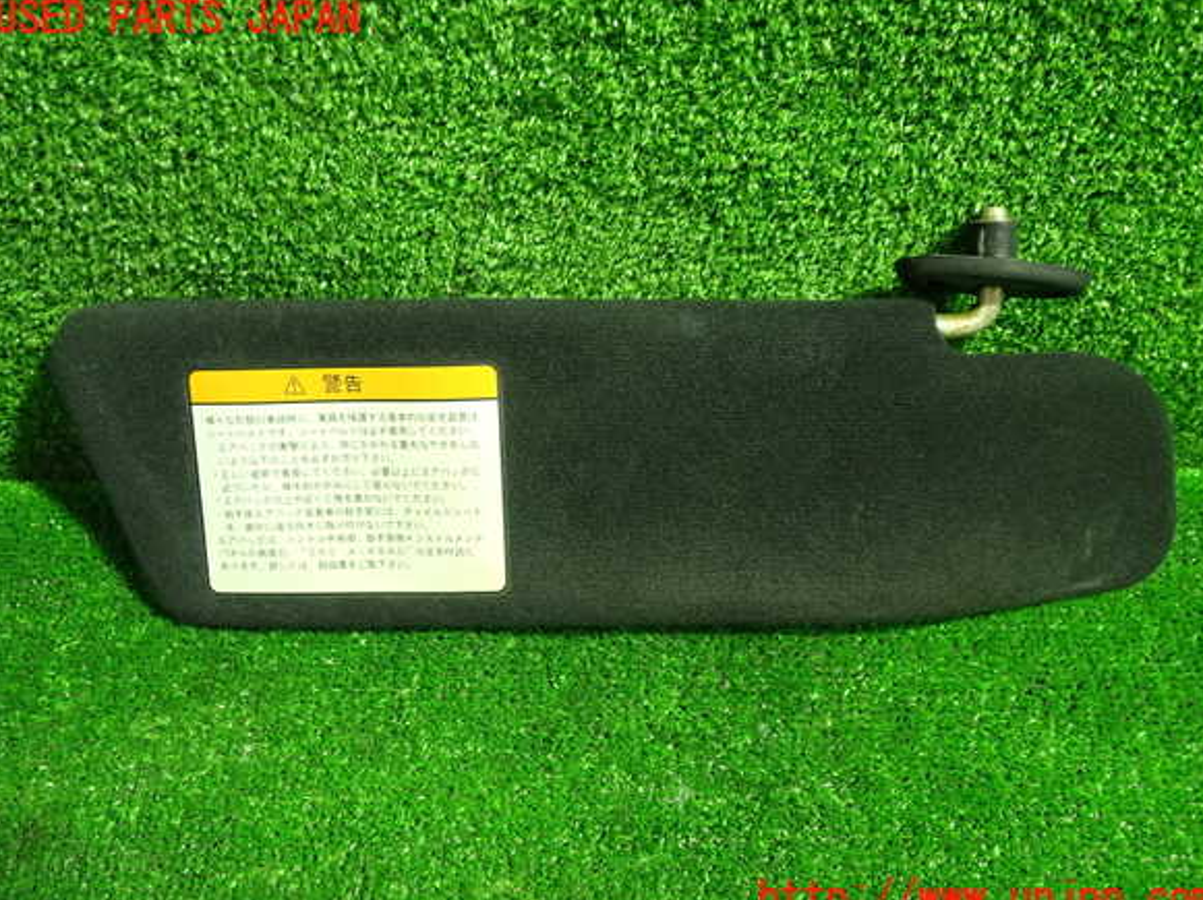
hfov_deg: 58.4
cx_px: 605
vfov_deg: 45.4
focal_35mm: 31
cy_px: 459
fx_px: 1077
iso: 400
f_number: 2.3
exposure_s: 1/30
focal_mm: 5.4
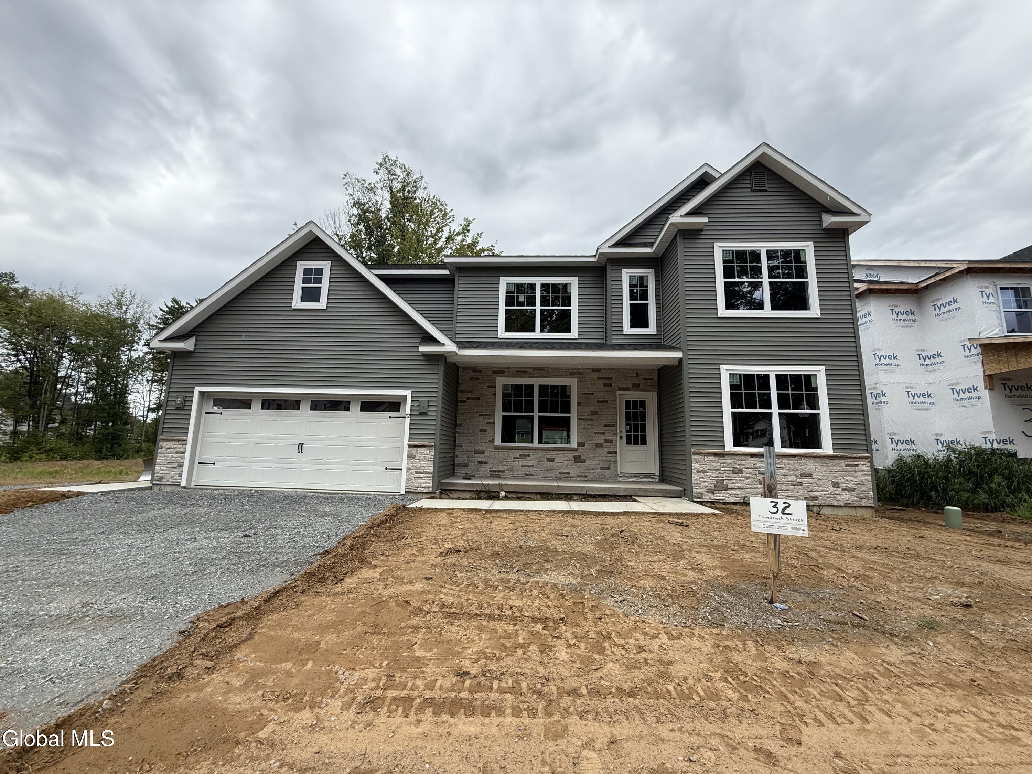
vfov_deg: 85.7
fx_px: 417
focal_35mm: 14
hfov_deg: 102.1
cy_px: 387
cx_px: 516
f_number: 2.2
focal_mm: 2.22
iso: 64
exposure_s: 1/955
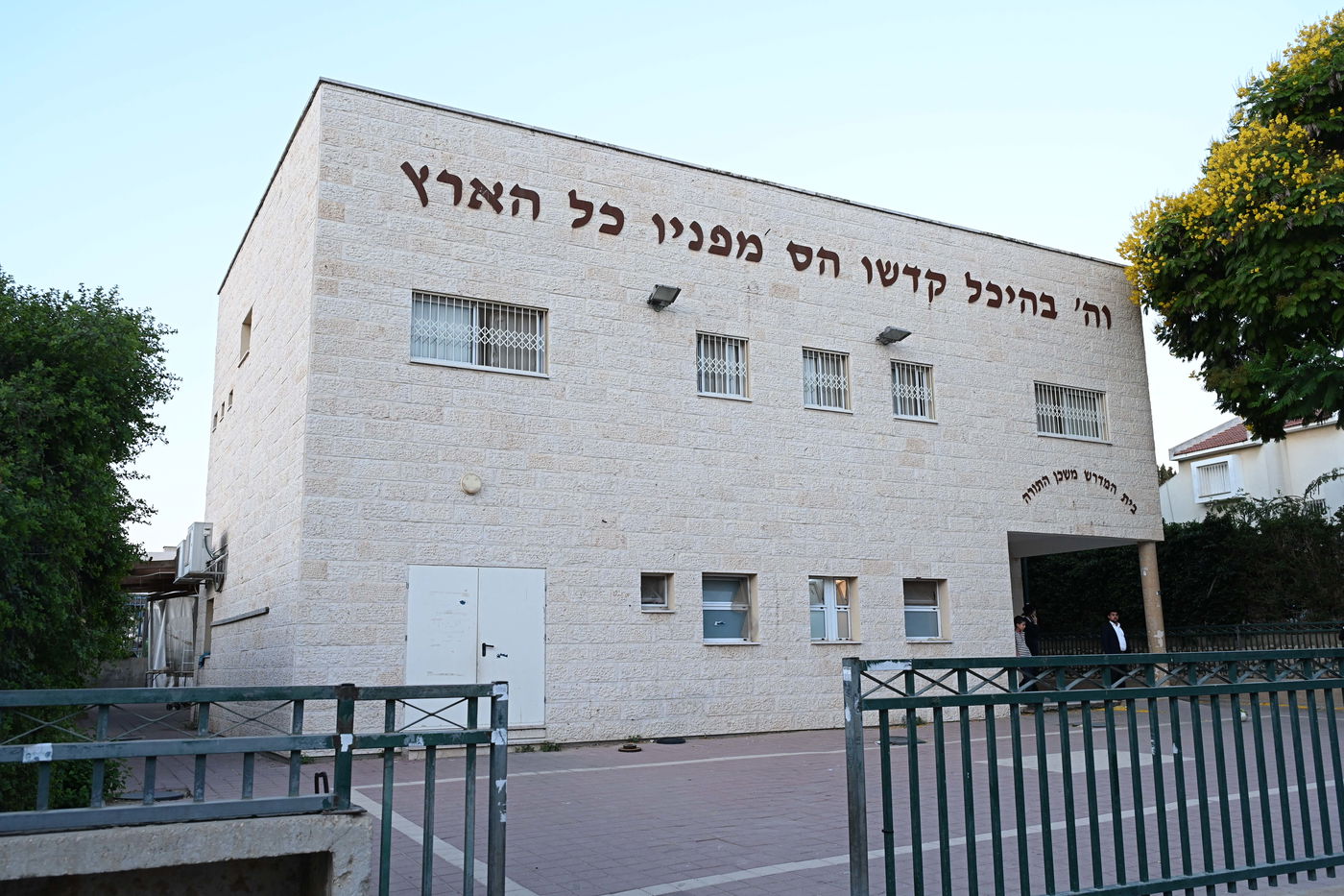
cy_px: 448
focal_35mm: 30
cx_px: 672
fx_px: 1120
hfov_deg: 61.9
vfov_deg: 43.6
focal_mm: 30
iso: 1250
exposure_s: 1/200
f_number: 5
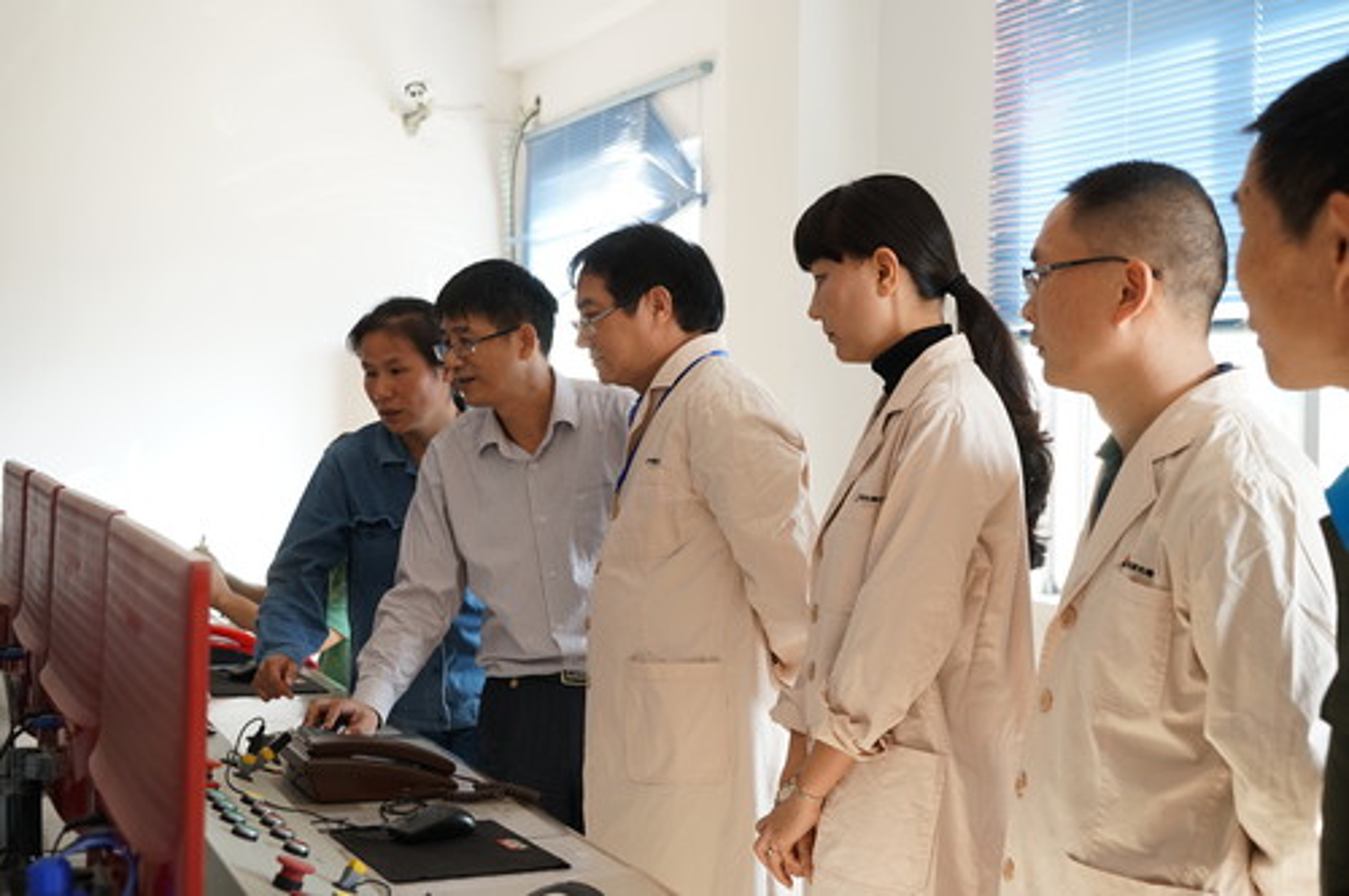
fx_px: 1759
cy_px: 448
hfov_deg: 42.0
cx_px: 674
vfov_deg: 28.6
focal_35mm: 47
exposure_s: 1/125
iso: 640
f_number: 5.6
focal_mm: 47
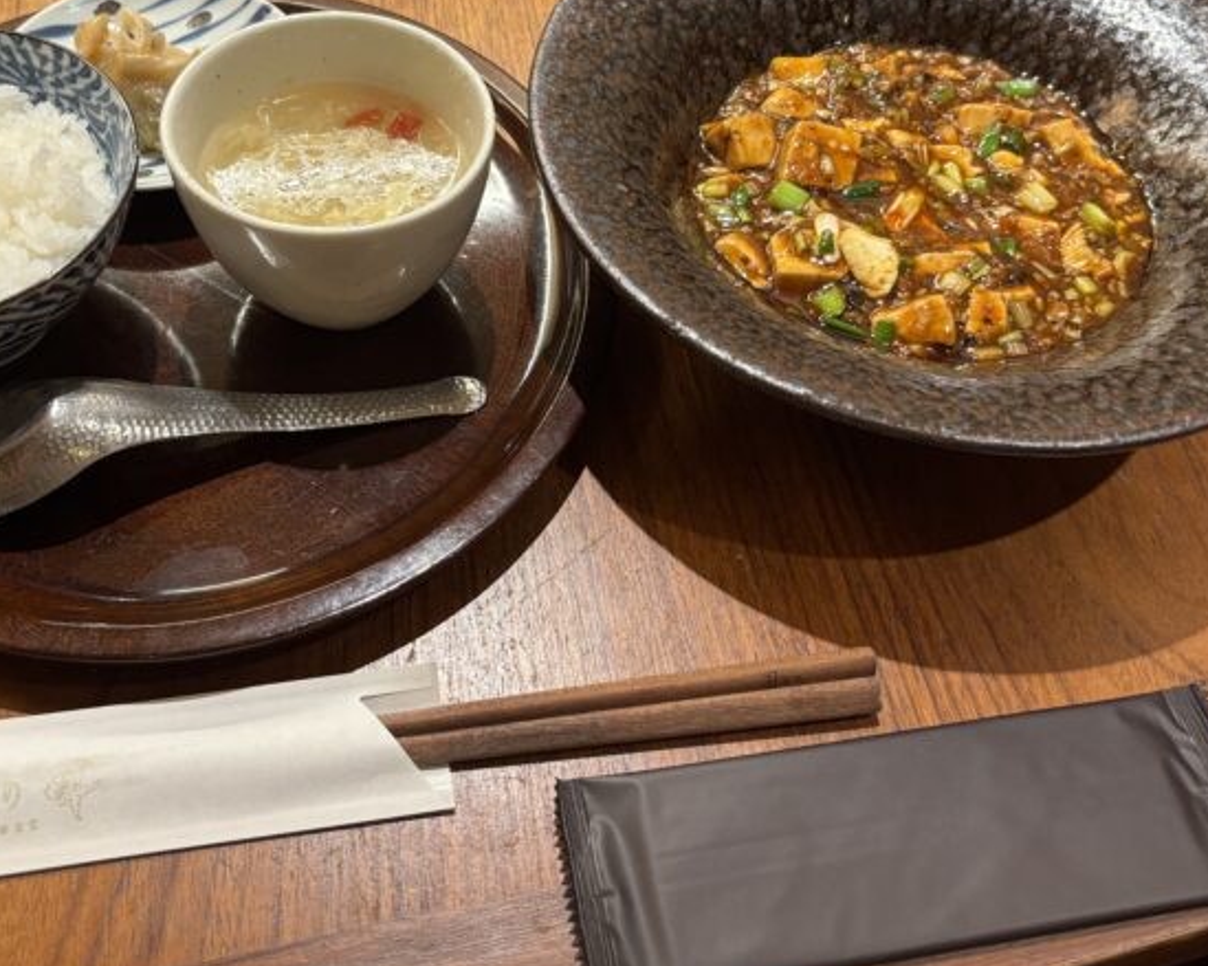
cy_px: 348
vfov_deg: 39.8
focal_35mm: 37
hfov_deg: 48.9
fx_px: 1323
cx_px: 519
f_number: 1.6
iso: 200
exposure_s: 1/50
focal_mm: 5.96
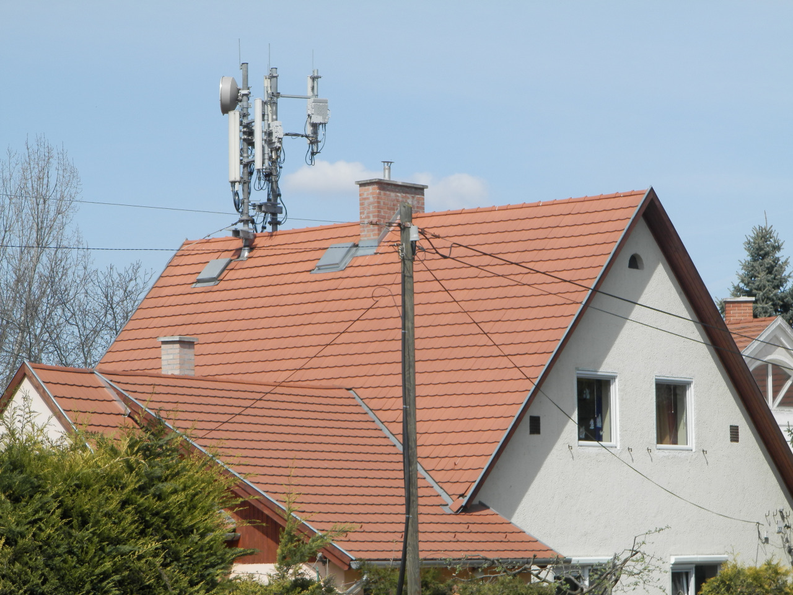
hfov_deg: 12.9
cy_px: 298
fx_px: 3505
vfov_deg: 9.7
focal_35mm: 153
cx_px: 396
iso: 80
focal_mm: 27.4
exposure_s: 1/500
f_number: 4.9
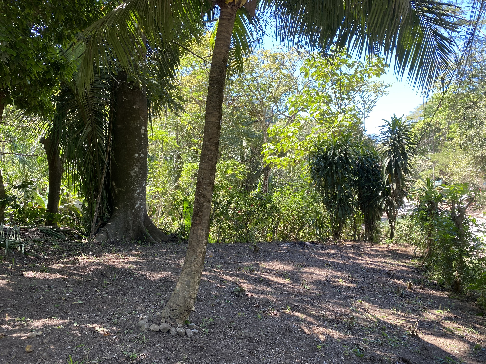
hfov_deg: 67.3
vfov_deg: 53.1
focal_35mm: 26
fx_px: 365
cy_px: 182
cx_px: 243
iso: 32
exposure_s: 1/143
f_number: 1.8
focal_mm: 4.25
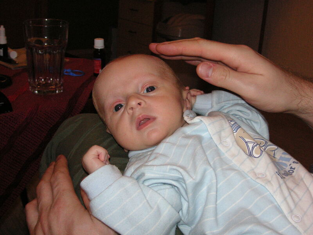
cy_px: 118
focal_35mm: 44
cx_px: 156
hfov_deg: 42.9
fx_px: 398
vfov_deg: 32.9
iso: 160
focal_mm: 7.3
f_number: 3.1
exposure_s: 1/45
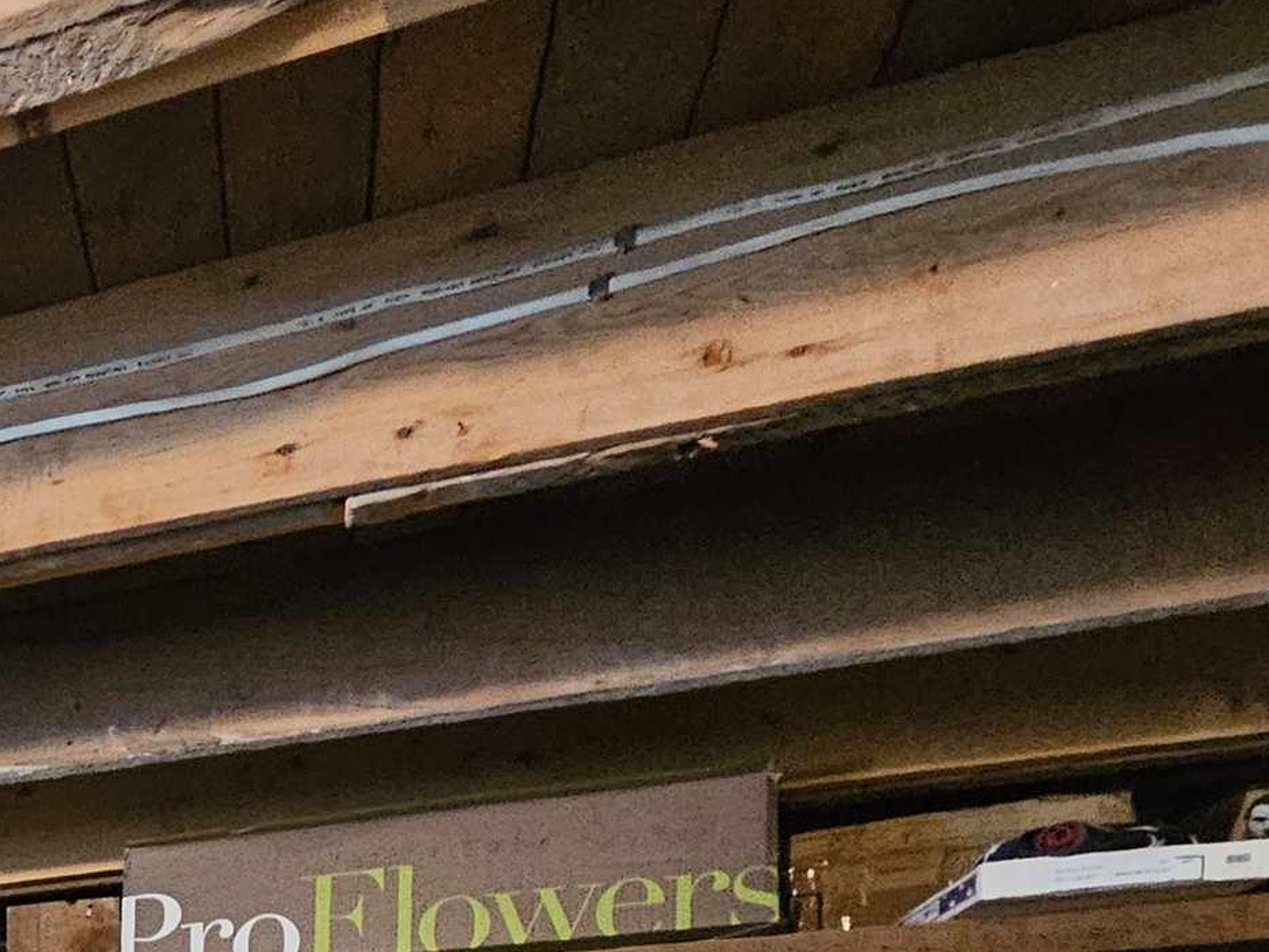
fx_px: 1577
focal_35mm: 43
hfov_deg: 28.8
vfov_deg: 25.1
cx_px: -613
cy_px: 1445
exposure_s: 1/24
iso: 800
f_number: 2.2
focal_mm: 2.2
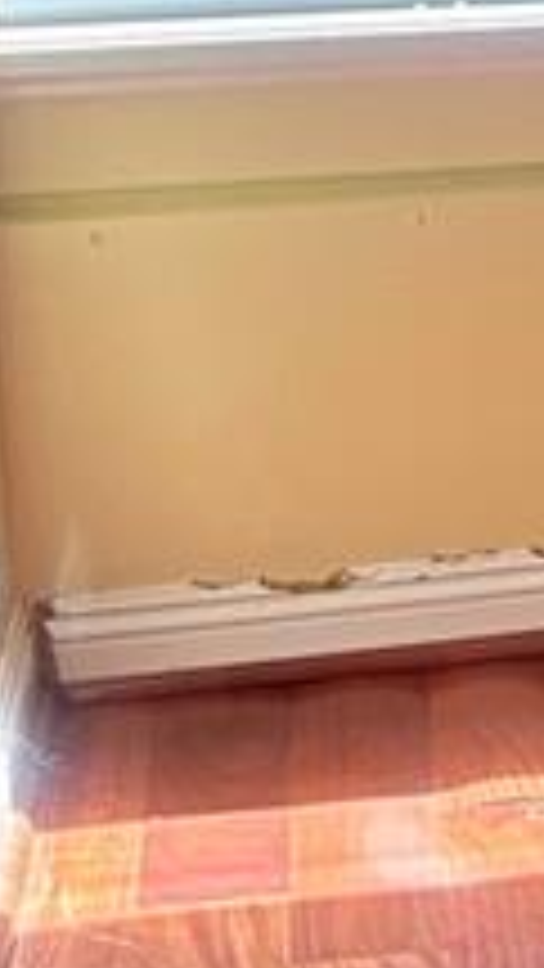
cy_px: 117
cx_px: 1574
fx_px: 4050
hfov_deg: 7.0
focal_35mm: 158
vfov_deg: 13.5
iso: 125
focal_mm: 5.96
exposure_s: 1/120
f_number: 1.6
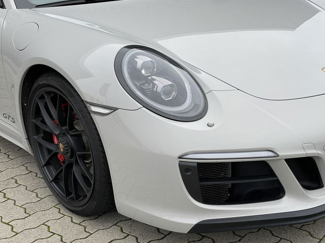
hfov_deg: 31.6
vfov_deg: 24.0
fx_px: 573
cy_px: 138
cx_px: 185
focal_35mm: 61
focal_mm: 6
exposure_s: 1/199
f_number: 2
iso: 25
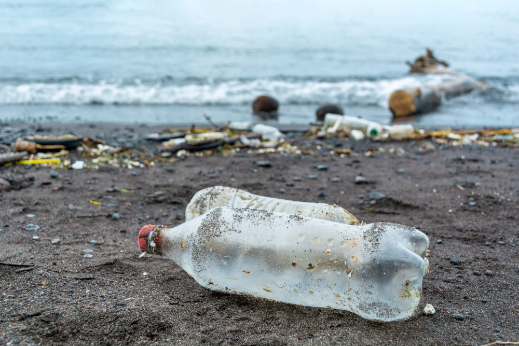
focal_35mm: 36
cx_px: 260
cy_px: 173
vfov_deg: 36.9
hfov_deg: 53.1
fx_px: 519
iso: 100
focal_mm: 24
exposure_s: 1/320
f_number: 5.6
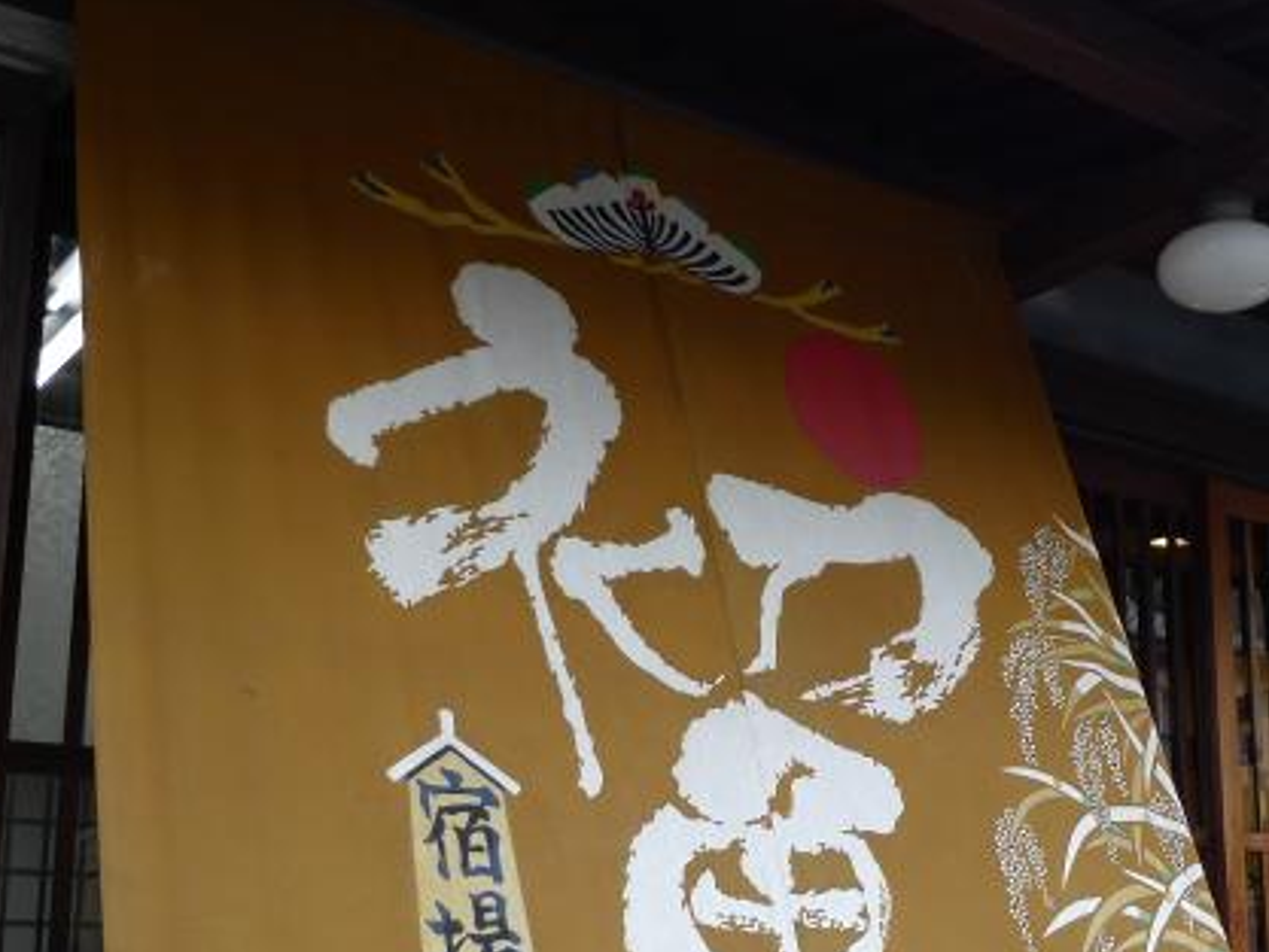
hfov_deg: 40.8
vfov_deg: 31.2
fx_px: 1687
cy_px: 657
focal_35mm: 46
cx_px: 834
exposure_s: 1/80
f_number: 2
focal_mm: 5.1
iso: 80
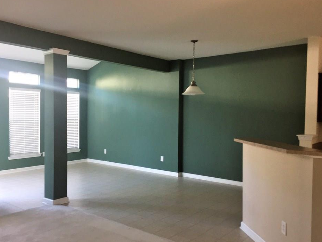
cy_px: 123
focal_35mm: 32
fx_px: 298
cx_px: 154
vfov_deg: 44.2
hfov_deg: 56.8
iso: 64
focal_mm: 4.15
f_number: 2.2
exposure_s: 1/30
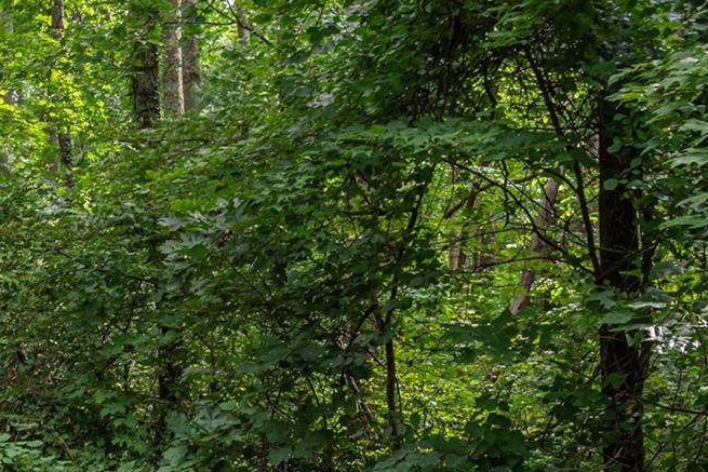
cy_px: 607
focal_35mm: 75
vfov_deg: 17.1
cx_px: -76
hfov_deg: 25.0
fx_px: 1475
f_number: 7.1
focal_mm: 24
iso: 320
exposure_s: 1/250
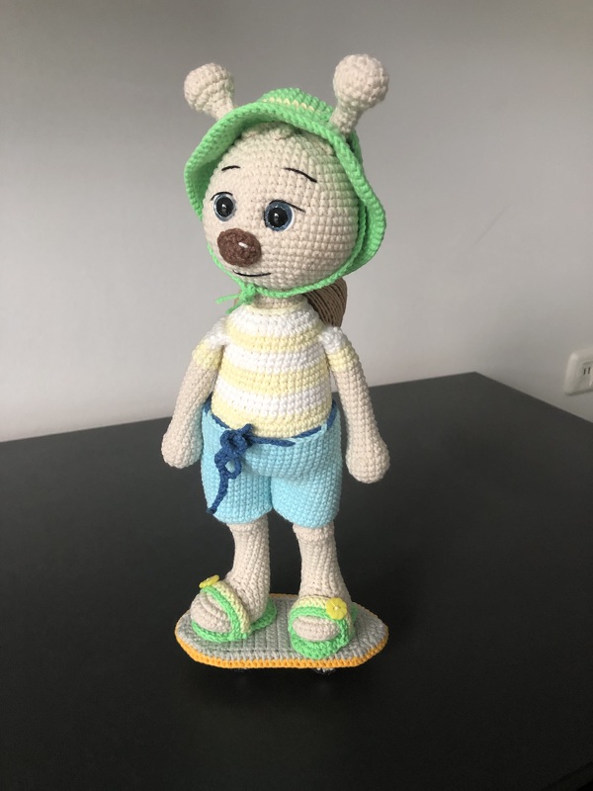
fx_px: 640
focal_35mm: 28
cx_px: 296
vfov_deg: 63.4
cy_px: 396
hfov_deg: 49.7
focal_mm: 3.99
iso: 64
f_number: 1.8
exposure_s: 1/15
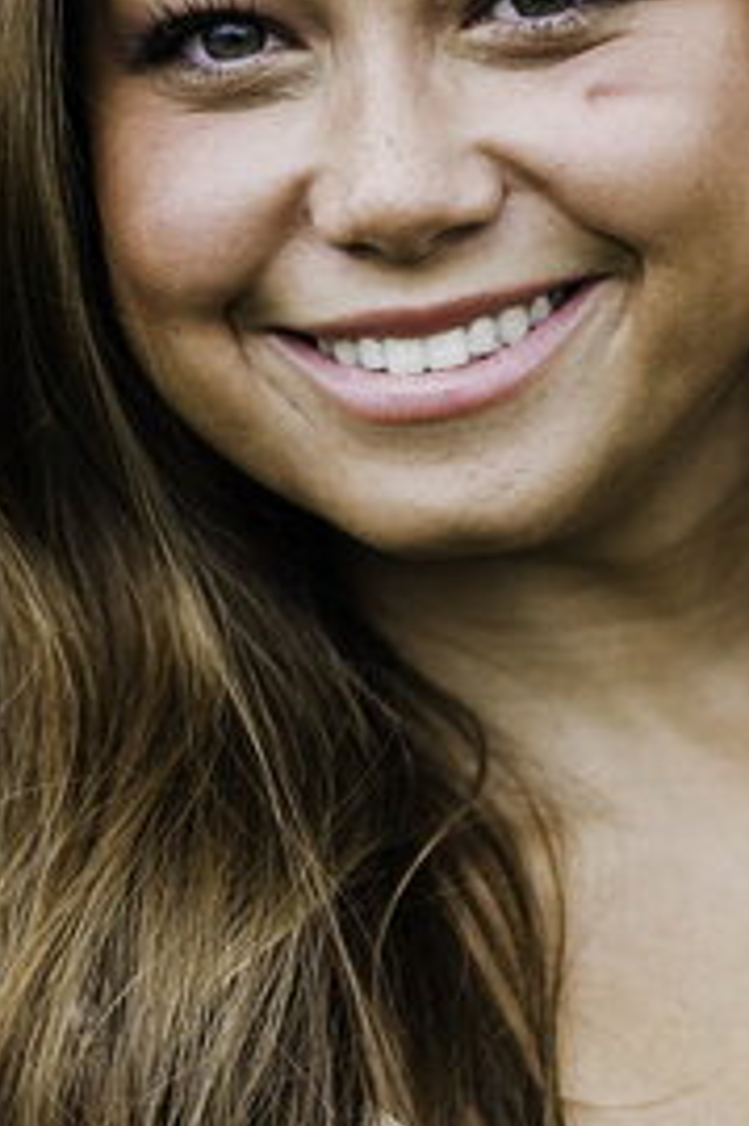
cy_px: 967
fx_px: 11842
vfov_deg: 5.4
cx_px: 515
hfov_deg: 3.6
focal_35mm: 379
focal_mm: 85
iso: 400
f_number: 1.4
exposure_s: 1/1250
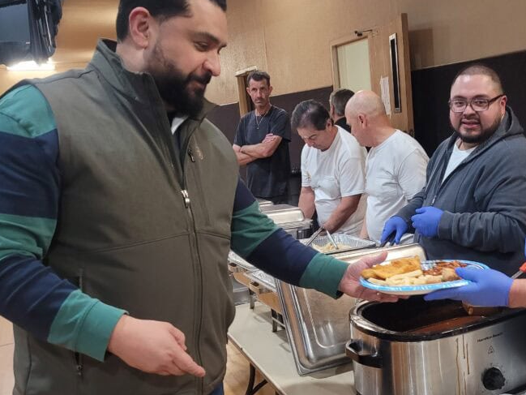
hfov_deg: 44.6
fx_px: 623
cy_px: 240
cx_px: 376
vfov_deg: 35.0
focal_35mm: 41
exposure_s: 1/40
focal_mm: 5.4
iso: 320
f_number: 1.8
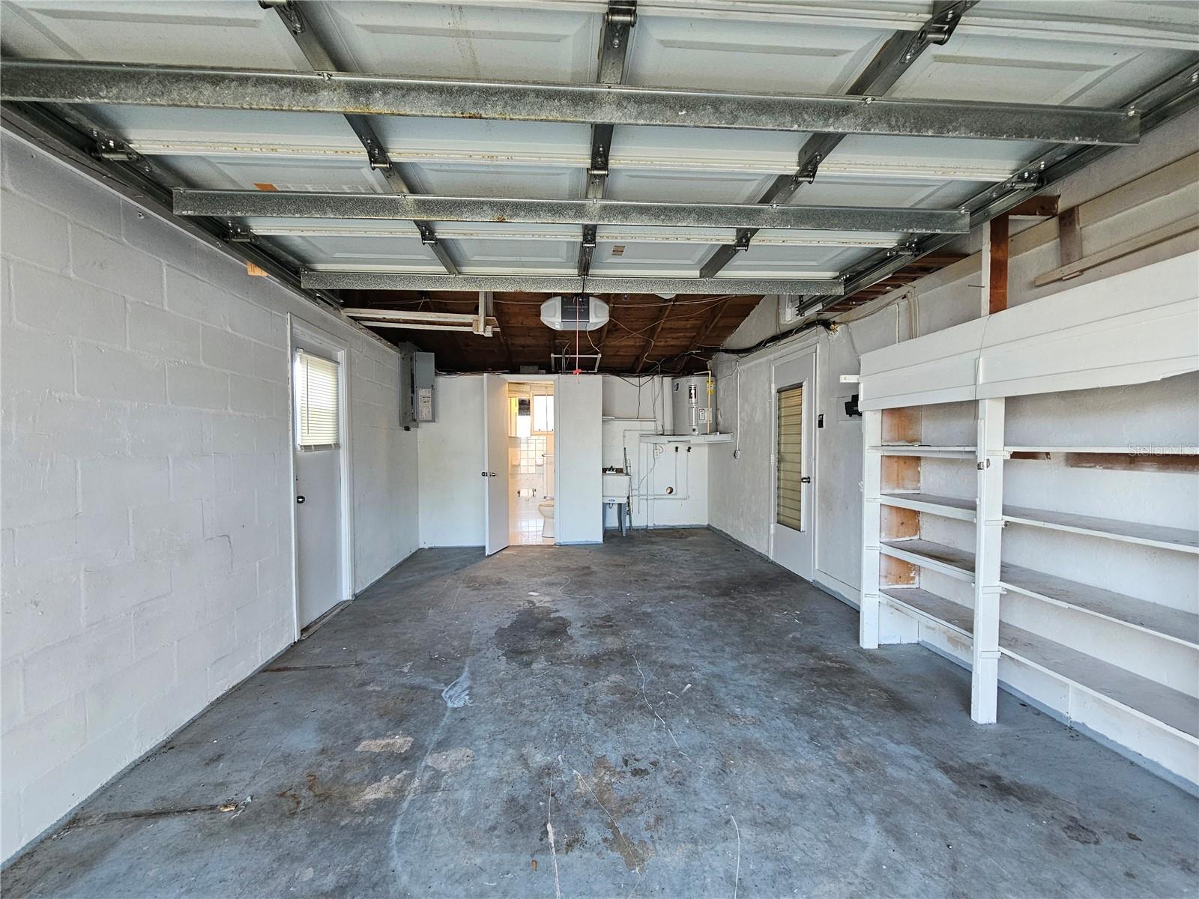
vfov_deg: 89.9
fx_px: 450
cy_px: 450
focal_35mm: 13
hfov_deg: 106.2
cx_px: 600
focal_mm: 2.2
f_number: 2.2
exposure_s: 1/100
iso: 250
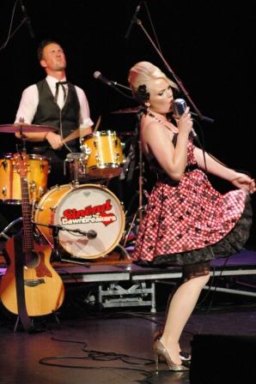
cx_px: 128
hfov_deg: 7.3
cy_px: 192
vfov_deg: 11.0
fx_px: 2003
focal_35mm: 188
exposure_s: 1/100
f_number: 4.5
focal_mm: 125
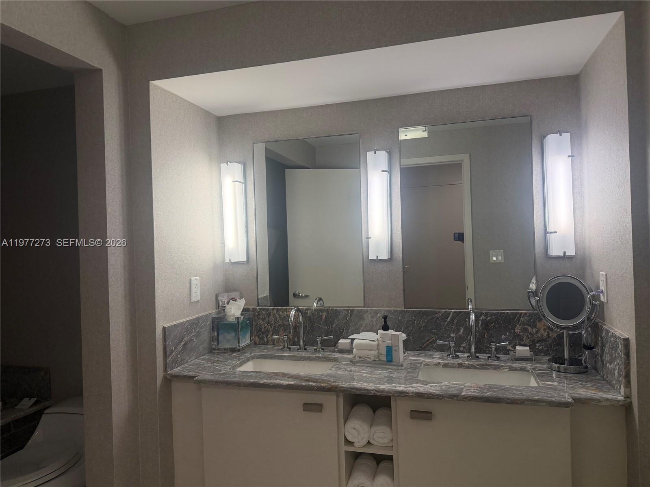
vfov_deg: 56.8
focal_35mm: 24
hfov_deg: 71.6
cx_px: 325
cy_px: 244
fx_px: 451
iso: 200
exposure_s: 1/148
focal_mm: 6.76
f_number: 1.78
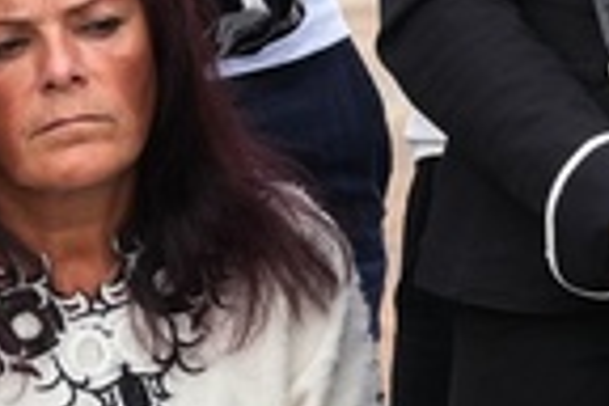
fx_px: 22328
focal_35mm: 1320
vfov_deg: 1.0
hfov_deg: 1.6
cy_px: -6
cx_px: 1150
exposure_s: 1/250
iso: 400
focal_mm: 186
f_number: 9
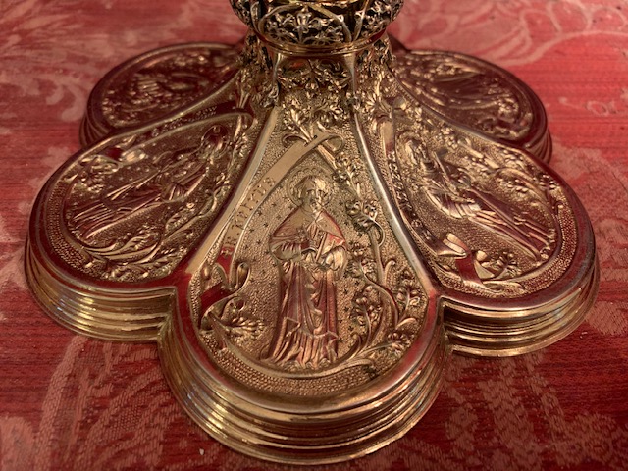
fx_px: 472
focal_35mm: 26
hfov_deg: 67.3
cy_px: 236
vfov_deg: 53.1
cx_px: 314
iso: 400
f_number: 1.8
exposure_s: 1/25
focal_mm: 4.25
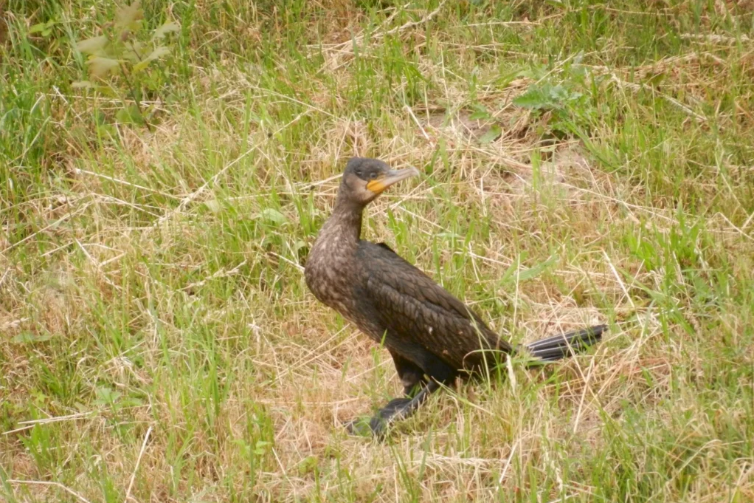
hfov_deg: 4.4
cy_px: 259
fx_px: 9821
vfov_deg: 2.9
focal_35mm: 469
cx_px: 377
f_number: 5.9
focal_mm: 81
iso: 800
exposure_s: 1/320
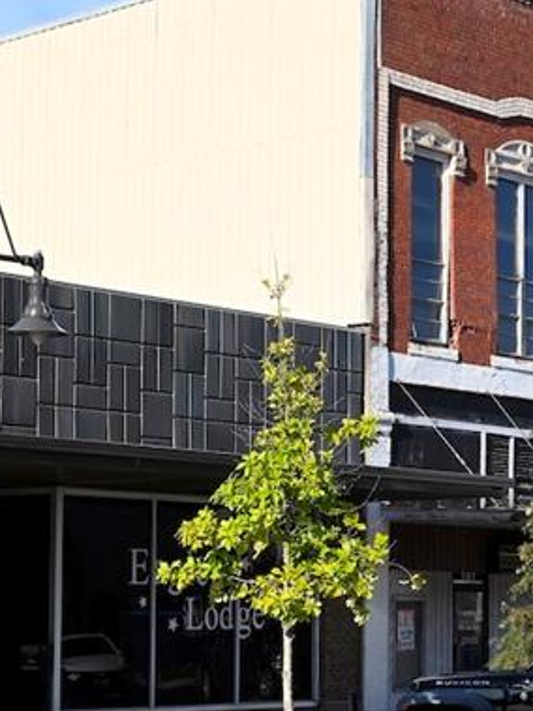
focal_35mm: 104
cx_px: 282
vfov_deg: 18.8
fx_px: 2136
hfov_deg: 14.2
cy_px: 489
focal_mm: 40
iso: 100
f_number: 8
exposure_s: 1/250
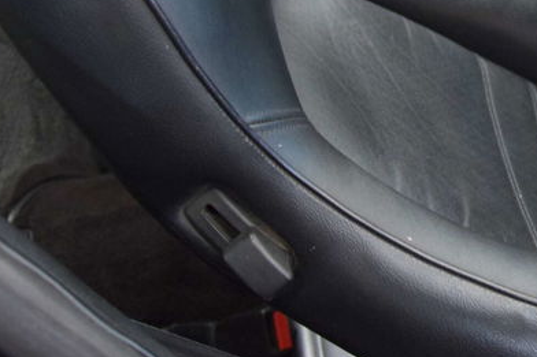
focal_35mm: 82
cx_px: 667
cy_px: 20
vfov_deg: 16.3
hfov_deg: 22.5
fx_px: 1227
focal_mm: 21
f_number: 3.8
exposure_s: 1/30
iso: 2200
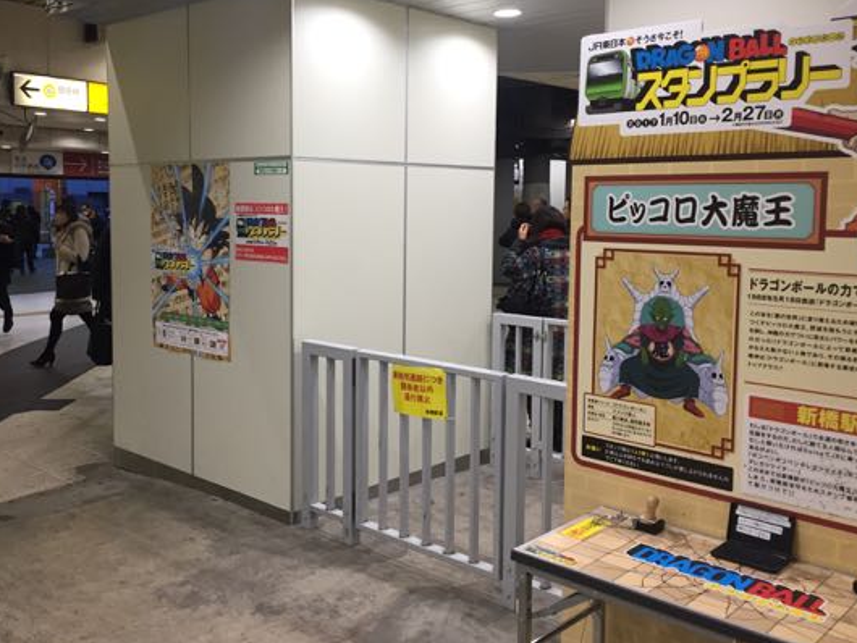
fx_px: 867
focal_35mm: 35
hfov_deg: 52.5
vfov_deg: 40.6
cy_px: 270
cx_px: 383
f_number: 2.2
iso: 32
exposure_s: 1/30
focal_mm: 4.15
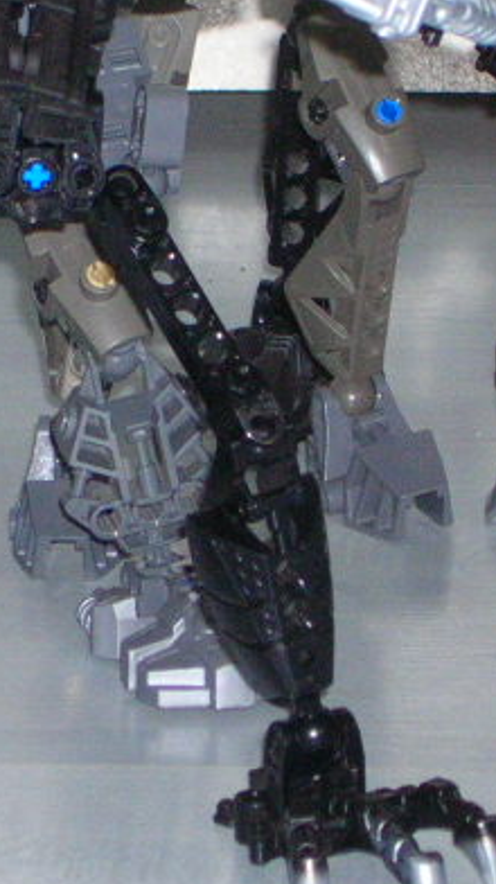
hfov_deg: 4.1
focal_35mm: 299
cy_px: 174
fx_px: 7003
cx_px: -14
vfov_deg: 7.2
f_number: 4.9
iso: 136
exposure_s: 1/60.1
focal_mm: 17.4
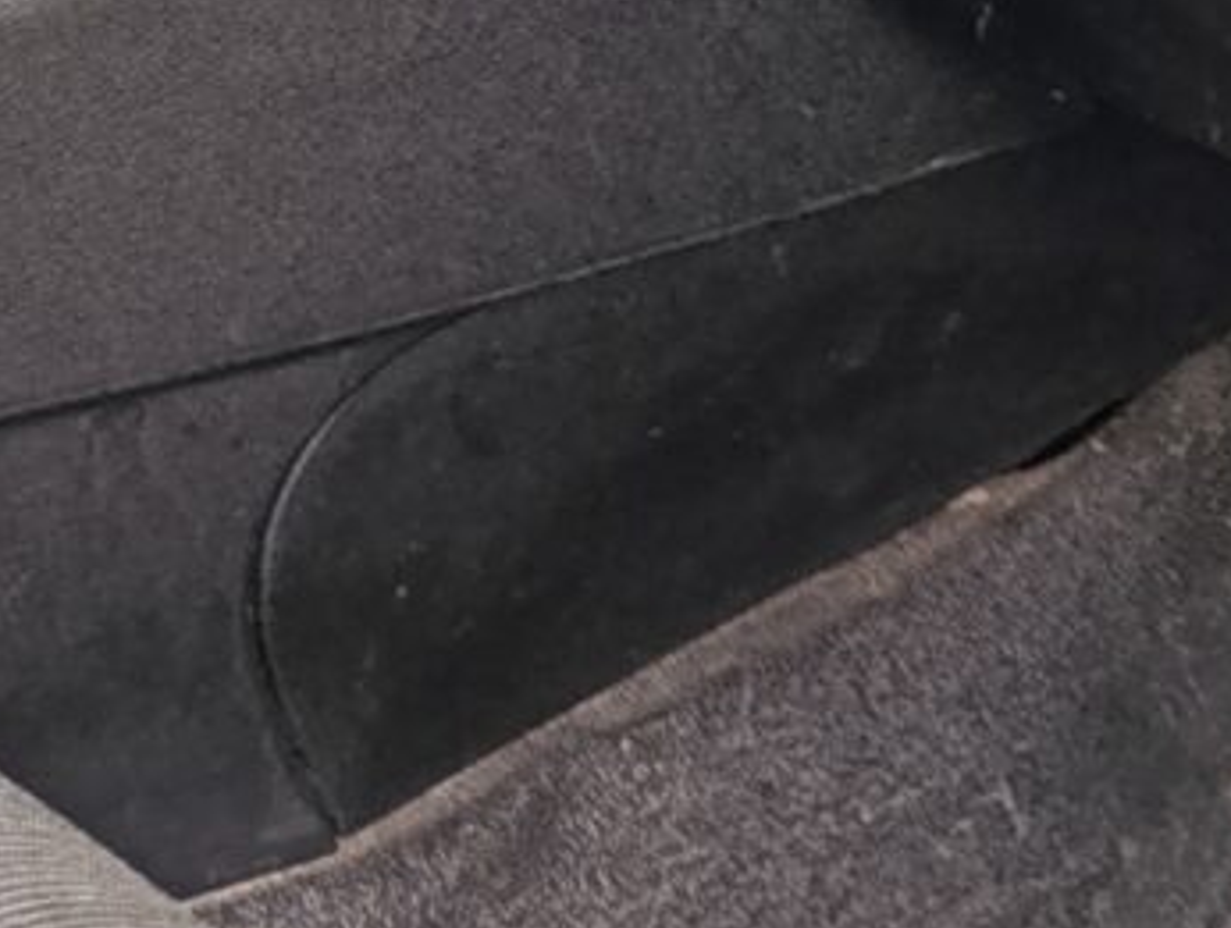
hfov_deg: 11.2
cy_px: -1095
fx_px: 6058
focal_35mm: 170
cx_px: -491
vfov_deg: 8.2
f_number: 1.6
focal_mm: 6.14
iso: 80
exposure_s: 1/100
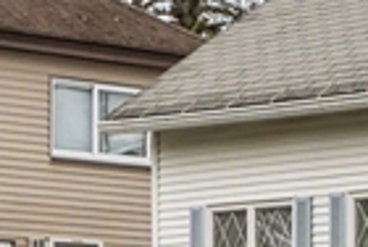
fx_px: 2315
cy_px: -33
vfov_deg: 6.1
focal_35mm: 226
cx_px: 1044
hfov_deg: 8.0
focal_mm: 21
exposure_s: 1/125
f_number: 8
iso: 125
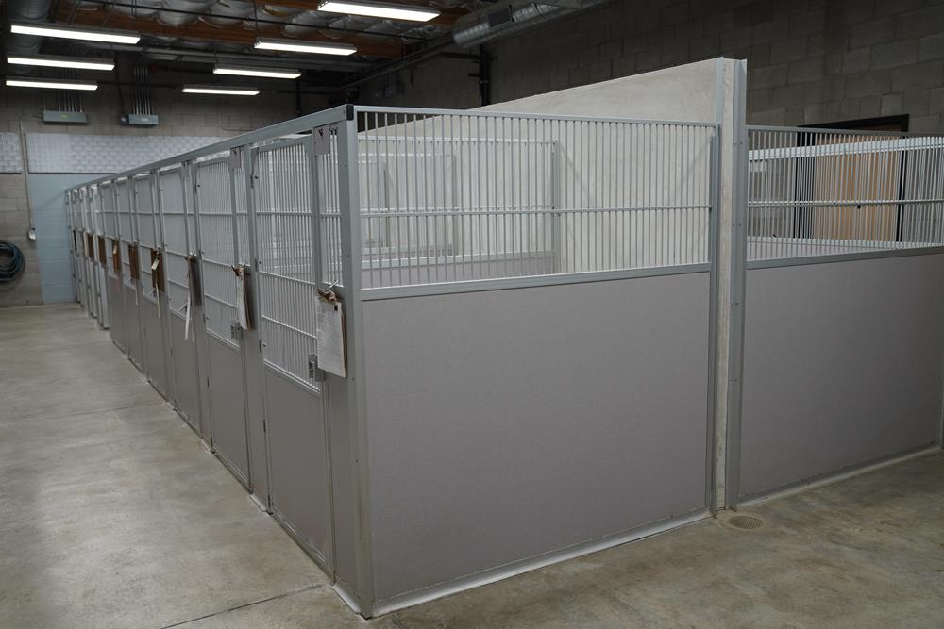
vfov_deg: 43.6
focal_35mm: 30
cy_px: 314
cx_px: 472
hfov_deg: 61.9
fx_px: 787
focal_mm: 30
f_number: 4
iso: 320
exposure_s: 1/160
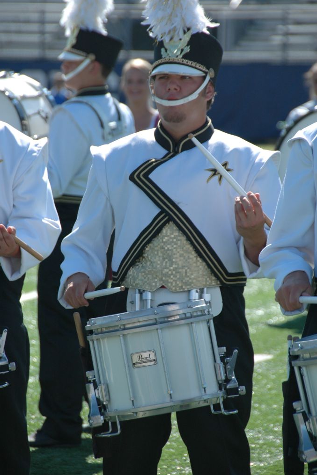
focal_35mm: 302
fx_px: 3990
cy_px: 236
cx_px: 159
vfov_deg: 6.8
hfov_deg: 4.5
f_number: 5.6
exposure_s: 1/500
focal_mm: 200
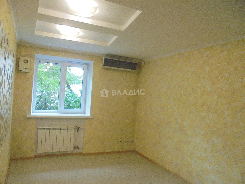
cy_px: 92
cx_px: 122
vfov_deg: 53.1
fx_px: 184
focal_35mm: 26
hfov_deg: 67.3
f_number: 3.5
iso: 800
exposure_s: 1/160
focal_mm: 4.6
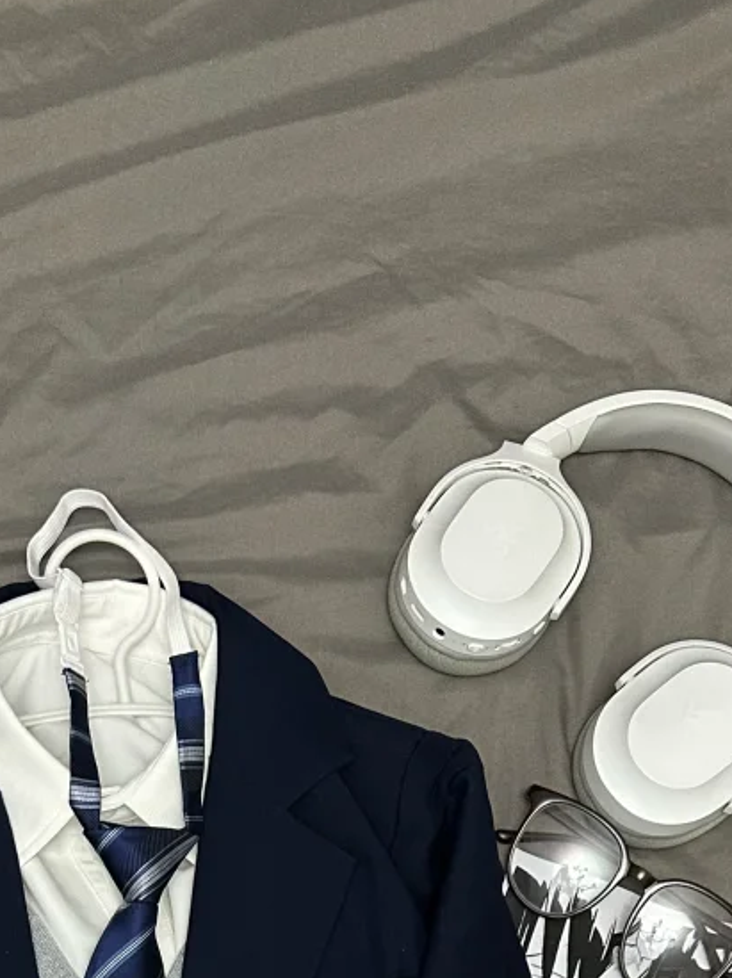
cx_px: 96
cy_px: 1272
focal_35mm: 63
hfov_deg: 22.8
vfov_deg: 26.2
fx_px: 1778
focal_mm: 6.86
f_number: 1.78
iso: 320
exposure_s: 1/50
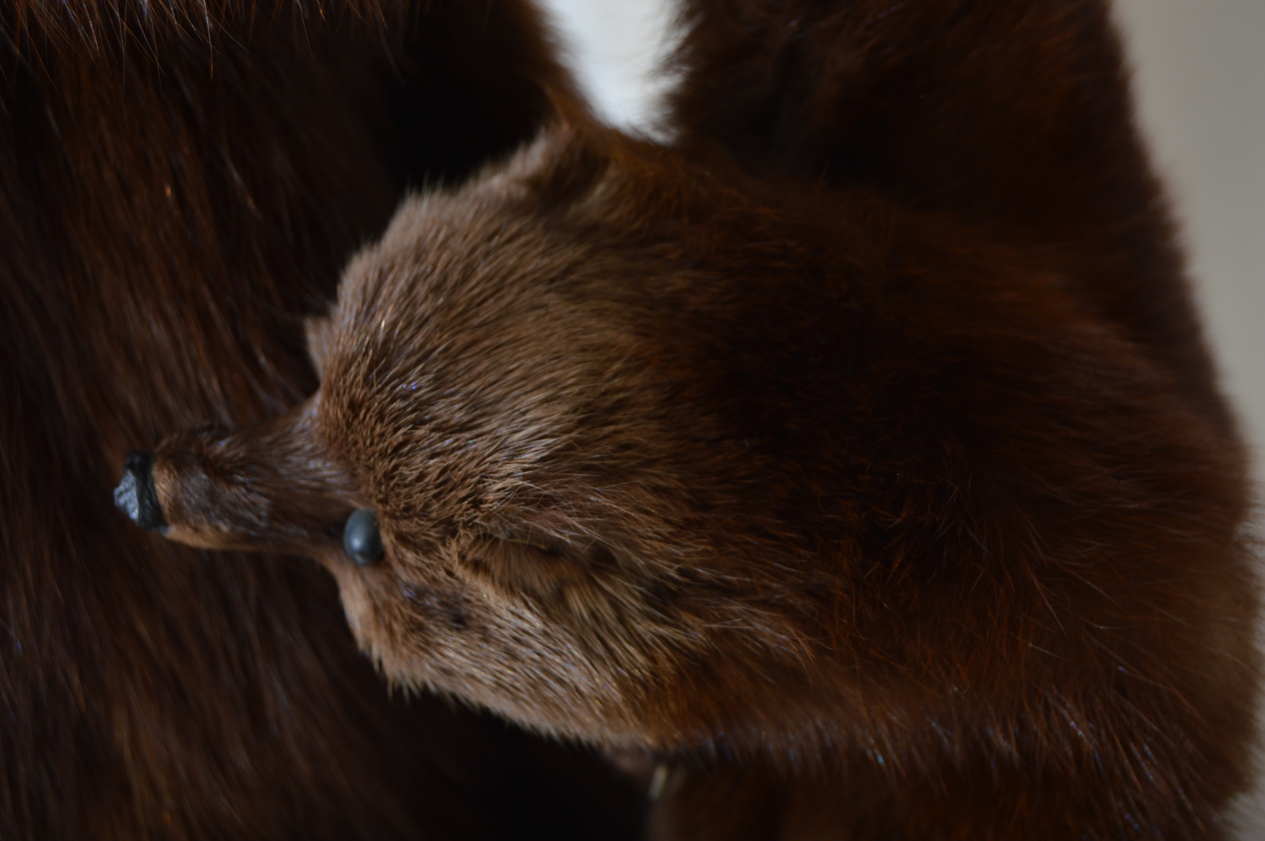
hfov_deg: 27.0
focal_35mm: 75
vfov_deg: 18.1
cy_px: 420
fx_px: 2633
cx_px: 632
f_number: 5.6
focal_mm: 50
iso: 200
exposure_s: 1/200
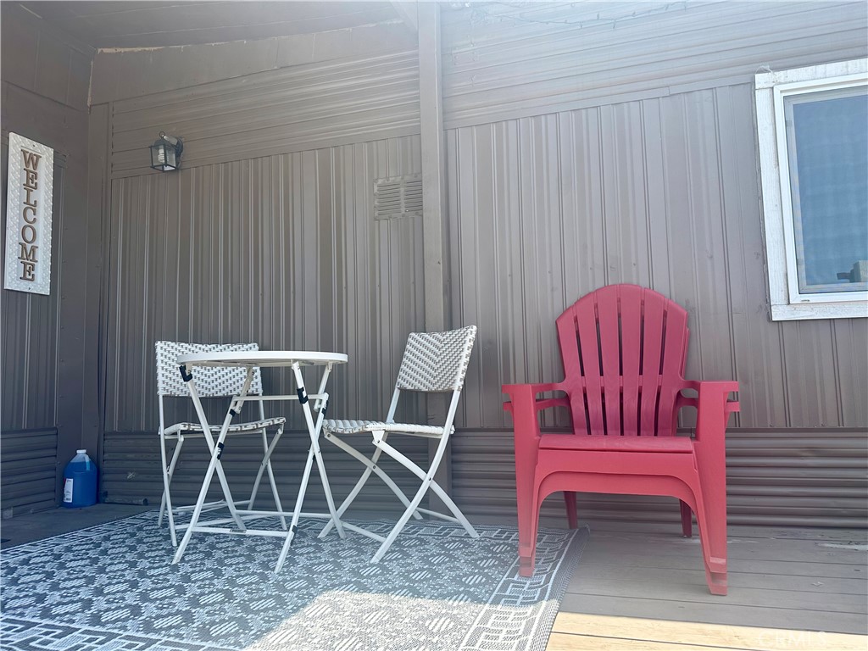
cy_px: 326
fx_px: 602
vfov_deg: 56.8
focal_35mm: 24
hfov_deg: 71.6
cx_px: 434
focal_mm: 6.86
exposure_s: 1/1171
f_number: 1.78
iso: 80
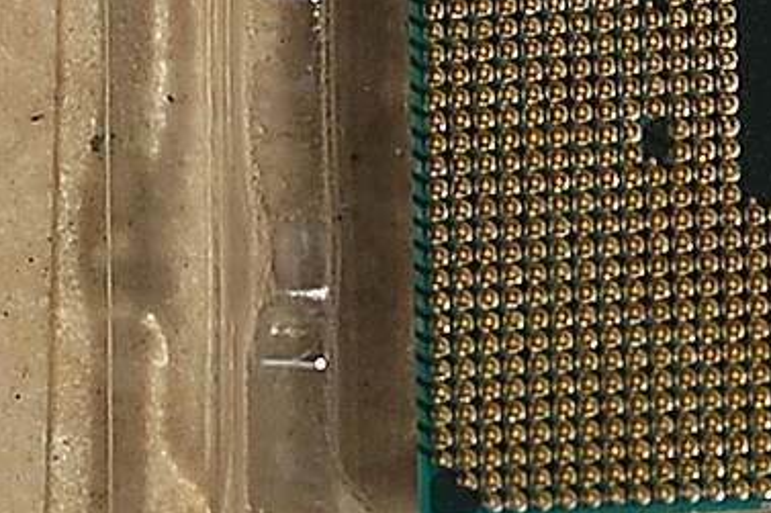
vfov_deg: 6.1
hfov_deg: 9.2
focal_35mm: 223
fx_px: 4774
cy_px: 92
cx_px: 802
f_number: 10
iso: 140
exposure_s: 1/640
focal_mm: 70
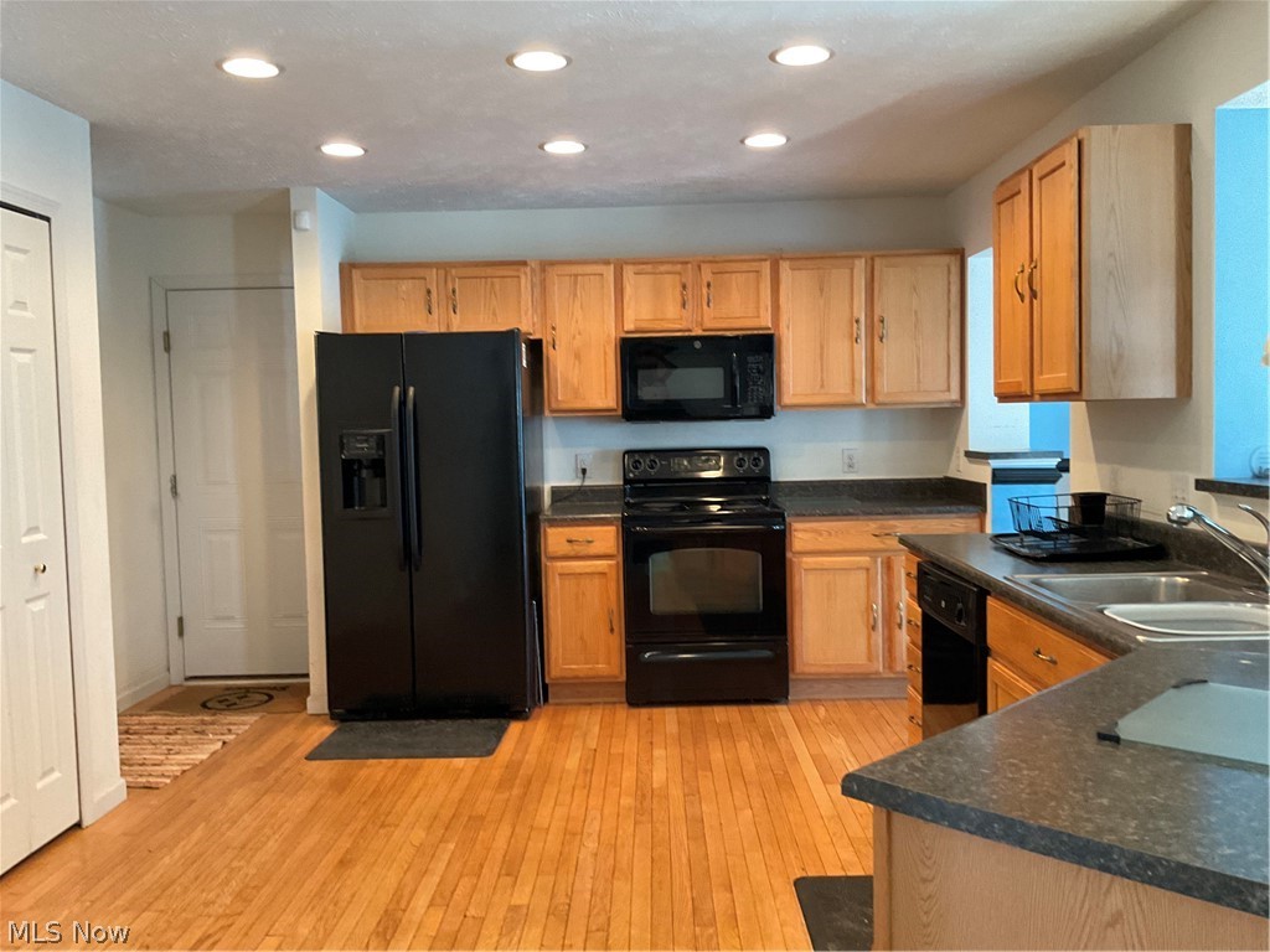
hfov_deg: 61.7
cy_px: 476
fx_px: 1064
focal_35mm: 29
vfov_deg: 48.2
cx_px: 635
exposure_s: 1/60
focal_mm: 3
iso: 160
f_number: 1.8
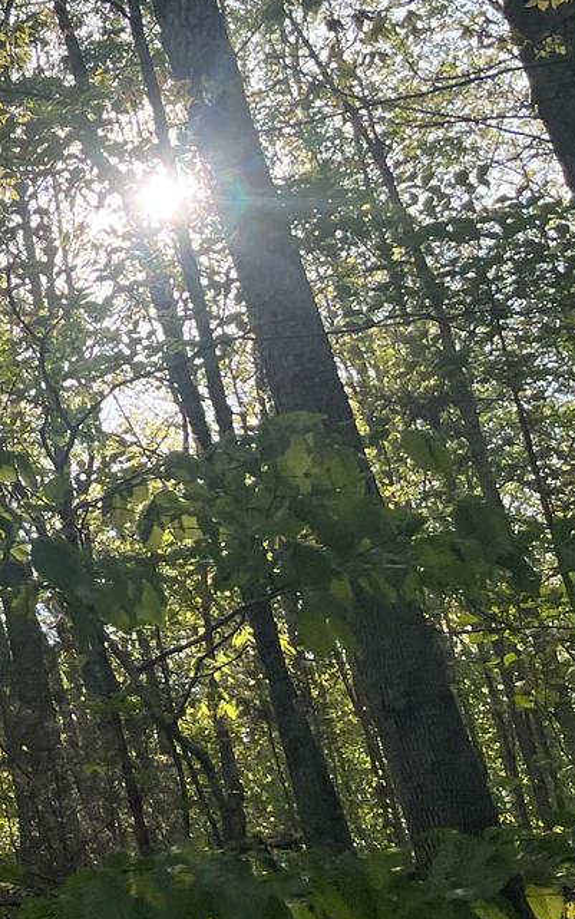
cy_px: 176
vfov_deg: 23.2
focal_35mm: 88
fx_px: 2205
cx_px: -883
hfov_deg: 11.6
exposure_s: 1/2571
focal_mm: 5.1
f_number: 1.6
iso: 50
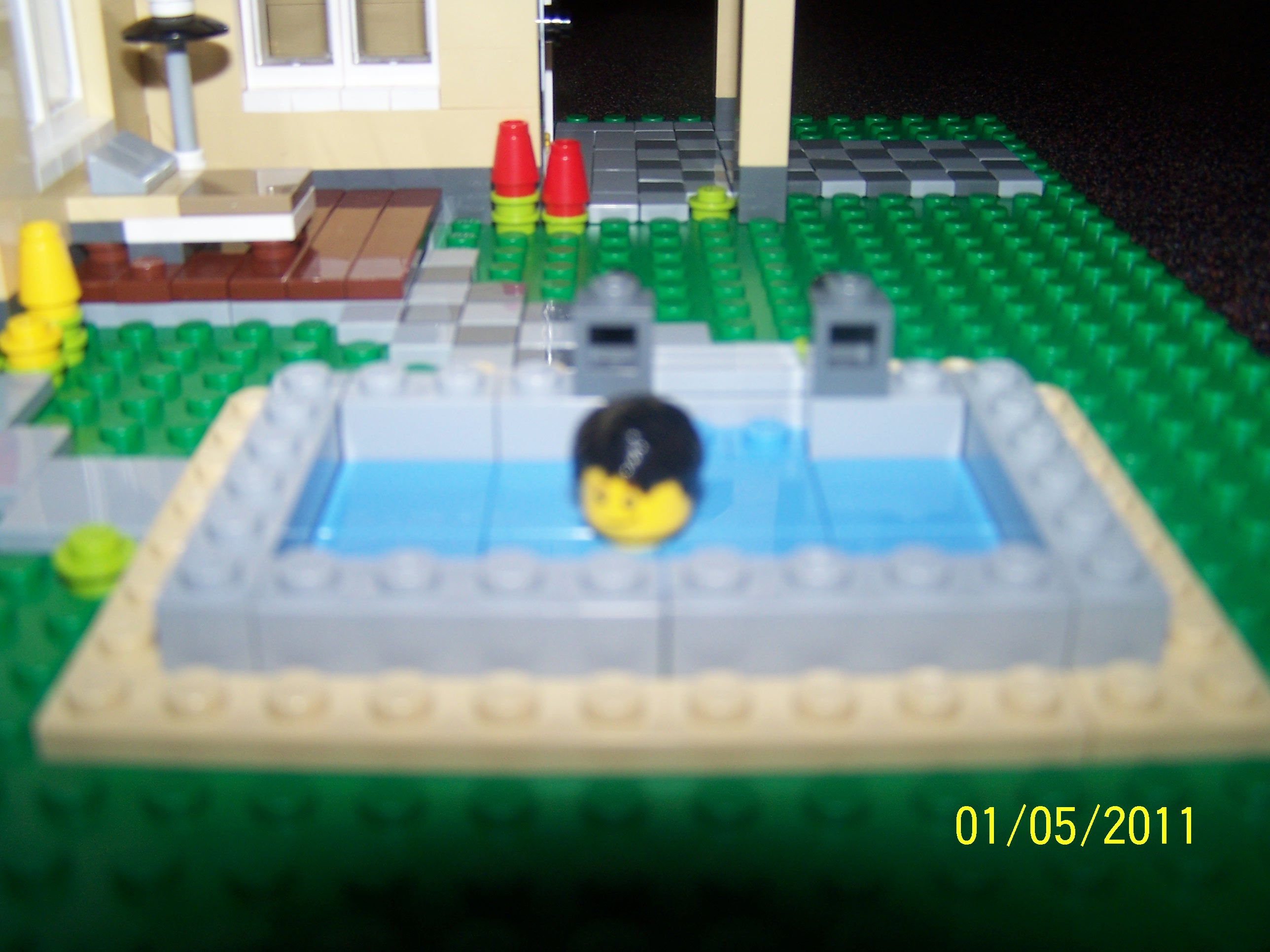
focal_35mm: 38
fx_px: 1394
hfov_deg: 49.0
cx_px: 635
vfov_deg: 37.7
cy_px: 476
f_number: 2.8
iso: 80
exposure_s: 1/60
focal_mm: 6.3
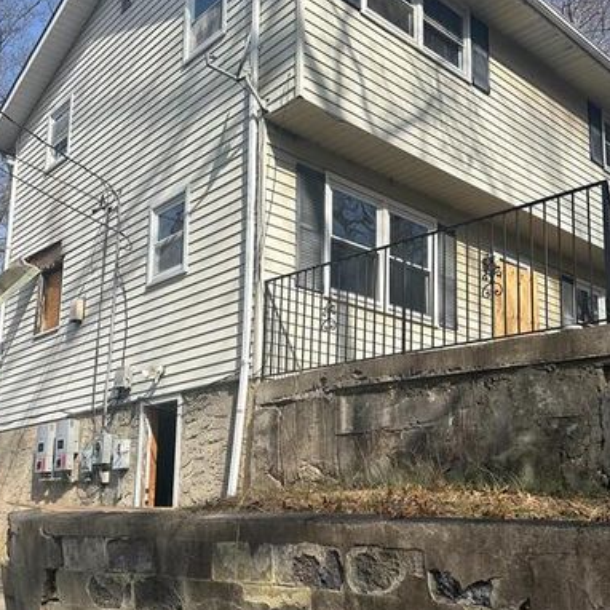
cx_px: 377
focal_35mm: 37
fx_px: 738
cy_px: 373
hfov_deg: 44.6
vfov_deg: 44.6
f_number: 1.78
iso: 80
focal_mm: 6.86
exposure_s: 1/4016
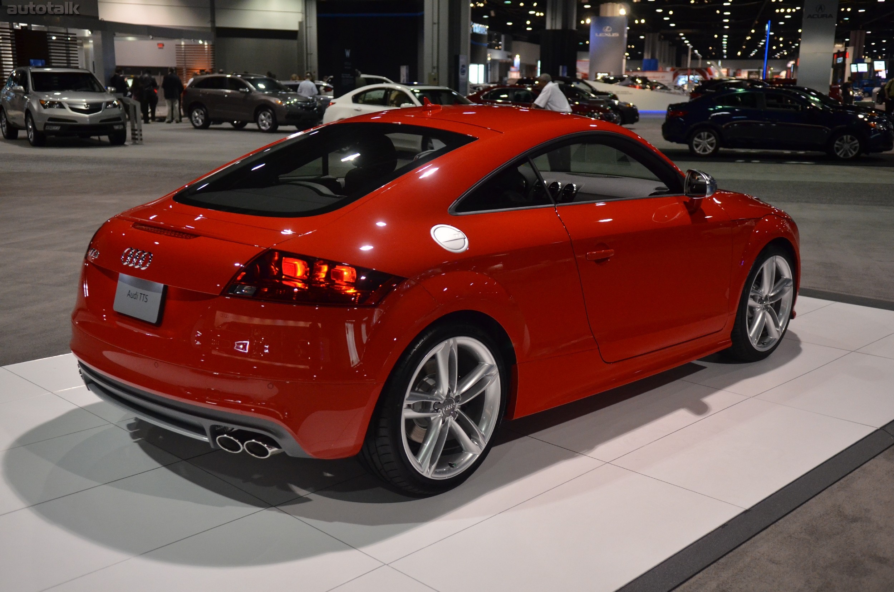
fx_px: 967
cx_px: 447
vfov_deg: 34.1
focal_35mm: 39
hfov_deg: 49.6
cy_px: 296
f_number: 2.8
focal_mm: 26
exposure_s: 1/125
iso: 1600
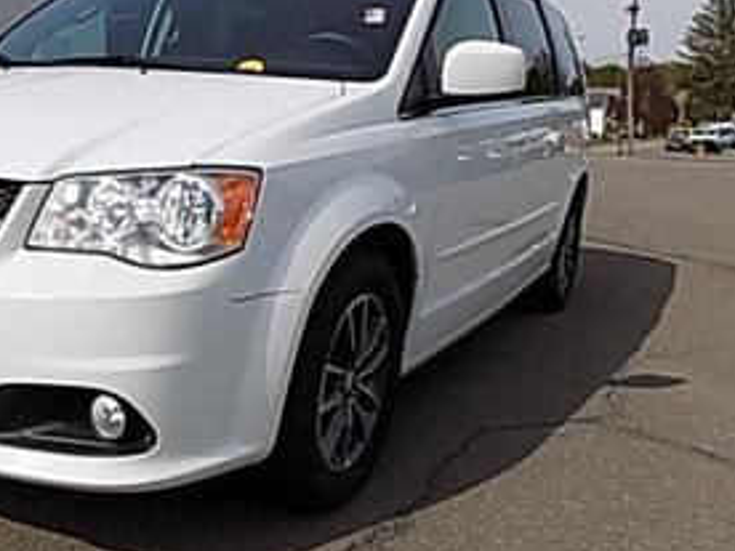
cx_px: 170
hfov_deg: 43.2
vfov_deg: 34.3
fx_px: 892
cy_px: 237
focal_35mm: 42
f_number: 3.1
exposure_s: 1/1500
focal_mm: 4
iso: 80
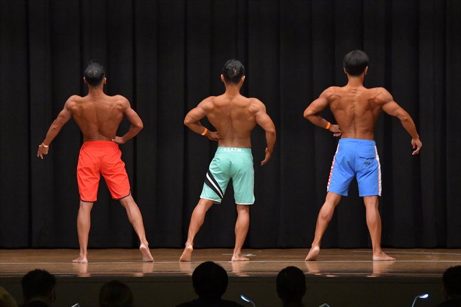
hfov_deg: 11.8
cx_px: 230
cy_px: 154
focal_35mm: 174
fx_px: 2227
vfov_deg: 7.9
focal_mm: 116
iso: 6400
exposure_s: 1/400
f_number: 5.6
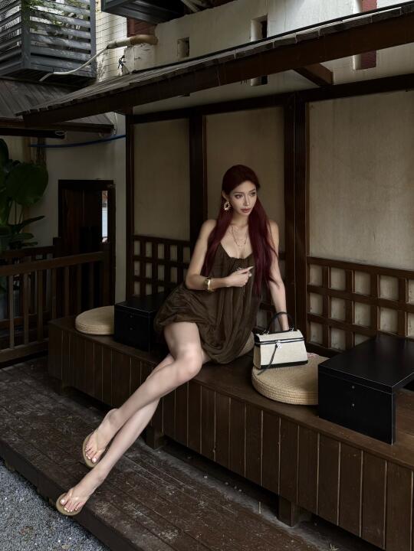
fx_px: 383
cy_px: 276
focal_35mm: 24
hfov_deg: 56.8
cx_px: 207
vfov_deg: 71.6
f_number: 1.78
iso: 100
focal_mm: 6.76
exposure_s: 1/246
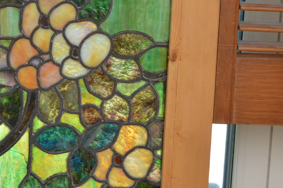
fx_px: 958
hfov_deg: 16.7
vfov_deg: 11.2
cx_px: 81
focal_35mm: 122
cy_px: 94
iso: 200
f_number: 5
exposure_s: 1/125
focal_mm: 38
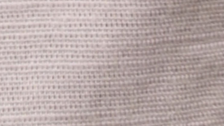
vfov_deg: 2.6
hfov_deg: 4.9
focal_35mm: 427
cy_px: -649
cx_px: -351
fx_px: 2536
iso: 125
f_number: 2.5
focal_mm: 50
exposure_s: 1/200
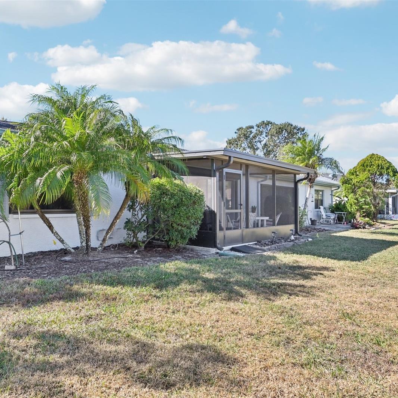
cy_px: 199
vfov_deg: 65.8
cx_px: 137
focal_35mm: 24
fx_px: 307
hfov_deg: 64.4
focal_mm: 18.5
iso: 400
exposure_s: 1/500
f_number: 8
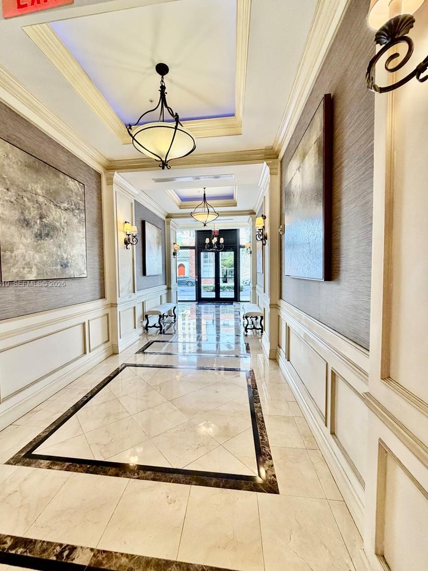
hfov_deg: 81.6
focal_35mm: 15
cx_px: 200
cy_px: 284
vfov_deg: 98.2
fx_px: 247
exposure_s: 1/120
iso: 250
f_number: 2.2
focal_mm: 2.22
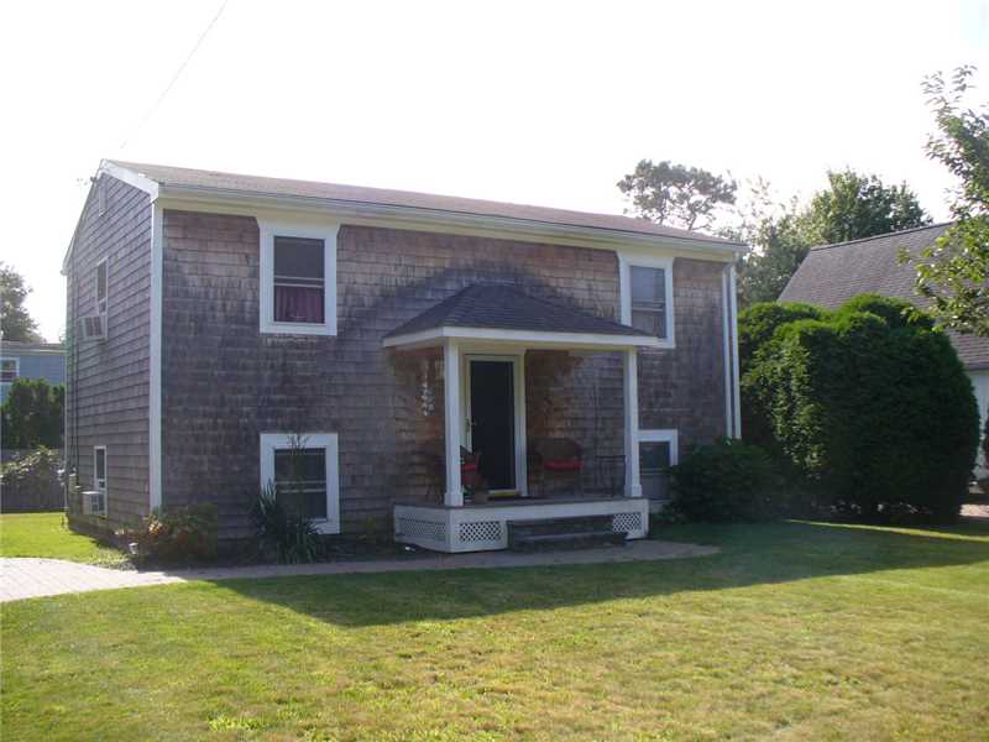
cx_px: 494
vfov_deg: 38.7
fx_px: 1057
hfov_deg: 50.1
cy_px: 371
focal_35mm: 37
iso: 80
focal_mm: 6.1
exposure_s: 1/500
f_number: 2.8
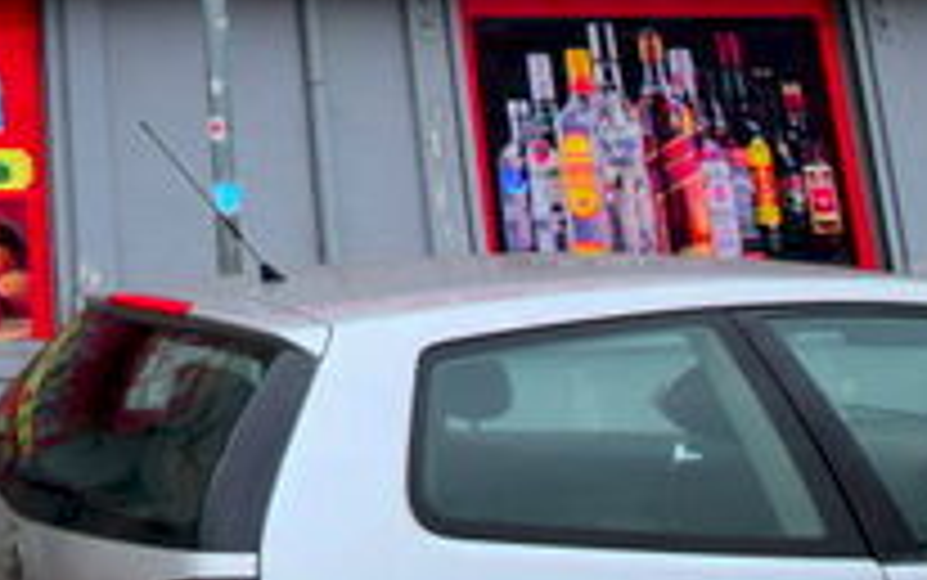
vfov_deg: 22.1
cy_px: -196
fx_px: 1314
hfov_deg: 31.2
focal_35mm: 52
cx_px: -243
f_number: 7.1
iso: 400
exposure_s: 1/200
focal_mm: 10
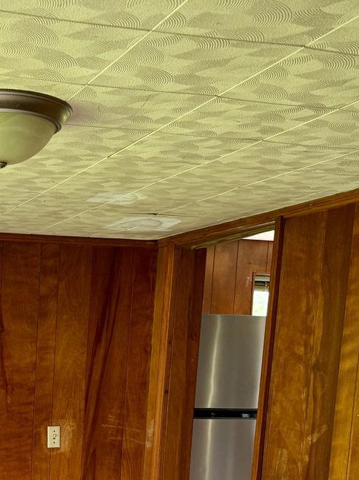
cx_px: -19
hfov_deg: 24.2
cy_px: 462
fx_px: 788
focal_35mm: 57
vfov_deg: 31.6
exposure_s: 1/121
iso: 200
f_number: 1.78
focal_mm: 6.76
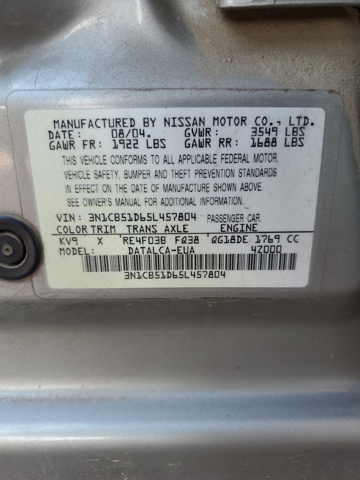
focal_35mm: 26
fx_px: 360
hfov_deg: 53.1
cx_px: 180
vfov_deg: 67.3
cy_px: 240
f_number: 1.5
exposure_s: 1/222
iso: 50
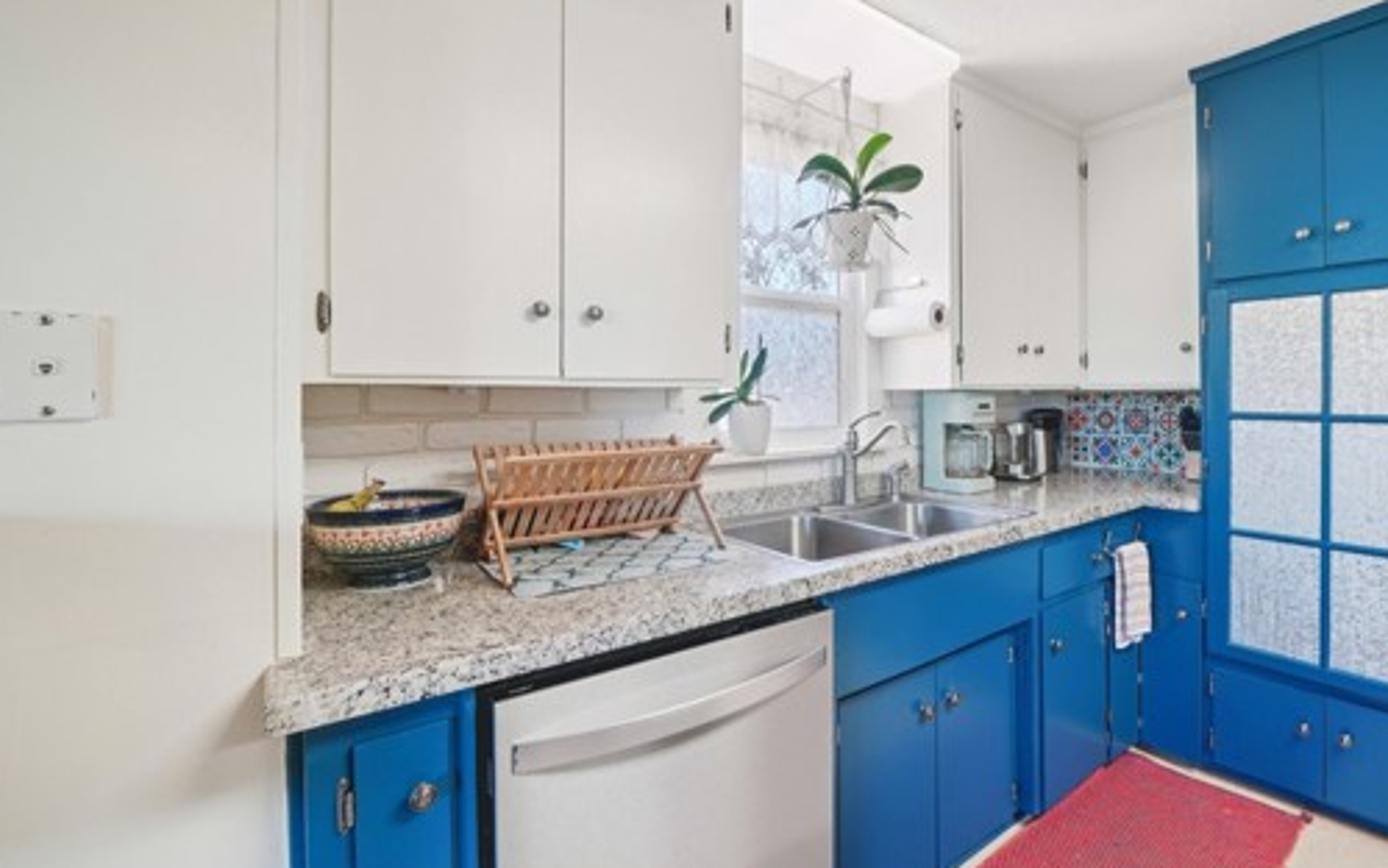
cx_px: 848
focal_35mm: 17
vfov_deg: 67.8
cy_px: 389
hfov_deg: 92.8
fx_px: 643
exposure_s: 1/25
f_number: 8
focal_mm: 13
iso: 400
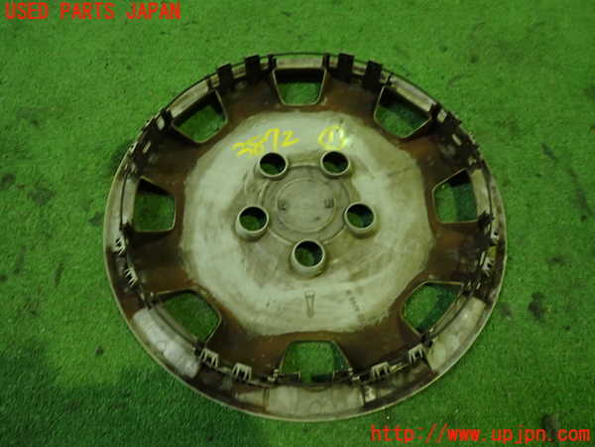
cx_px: 298
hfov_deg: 63.4
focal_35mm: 28
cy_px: 224
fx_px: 481
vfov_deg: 49.7
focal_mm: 5.05
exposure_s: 1/30
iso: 640
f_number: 2.2
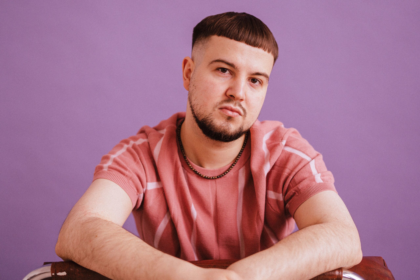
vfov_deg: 27.0
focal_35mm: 50
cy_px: 140
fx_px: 583
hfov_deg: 39.6
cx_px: 210
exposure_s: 1/250
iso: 500
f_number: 2.2
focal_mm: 50
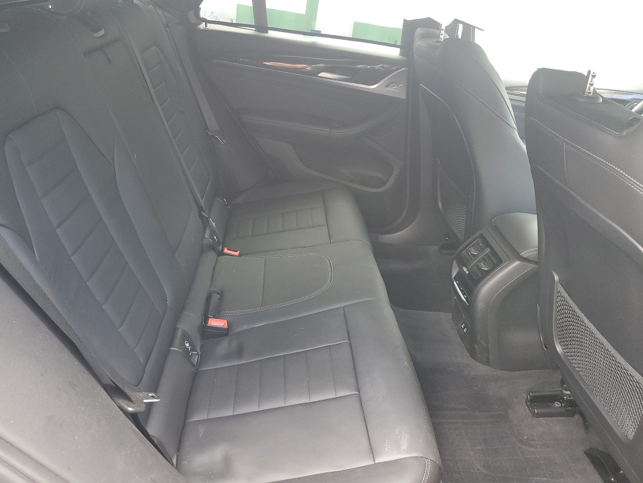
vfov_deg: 53.1
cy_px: 242
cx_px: 322
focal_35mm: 26
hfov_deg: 67.3
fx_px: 483
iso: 107
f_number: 1.5
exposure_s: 1/60.2
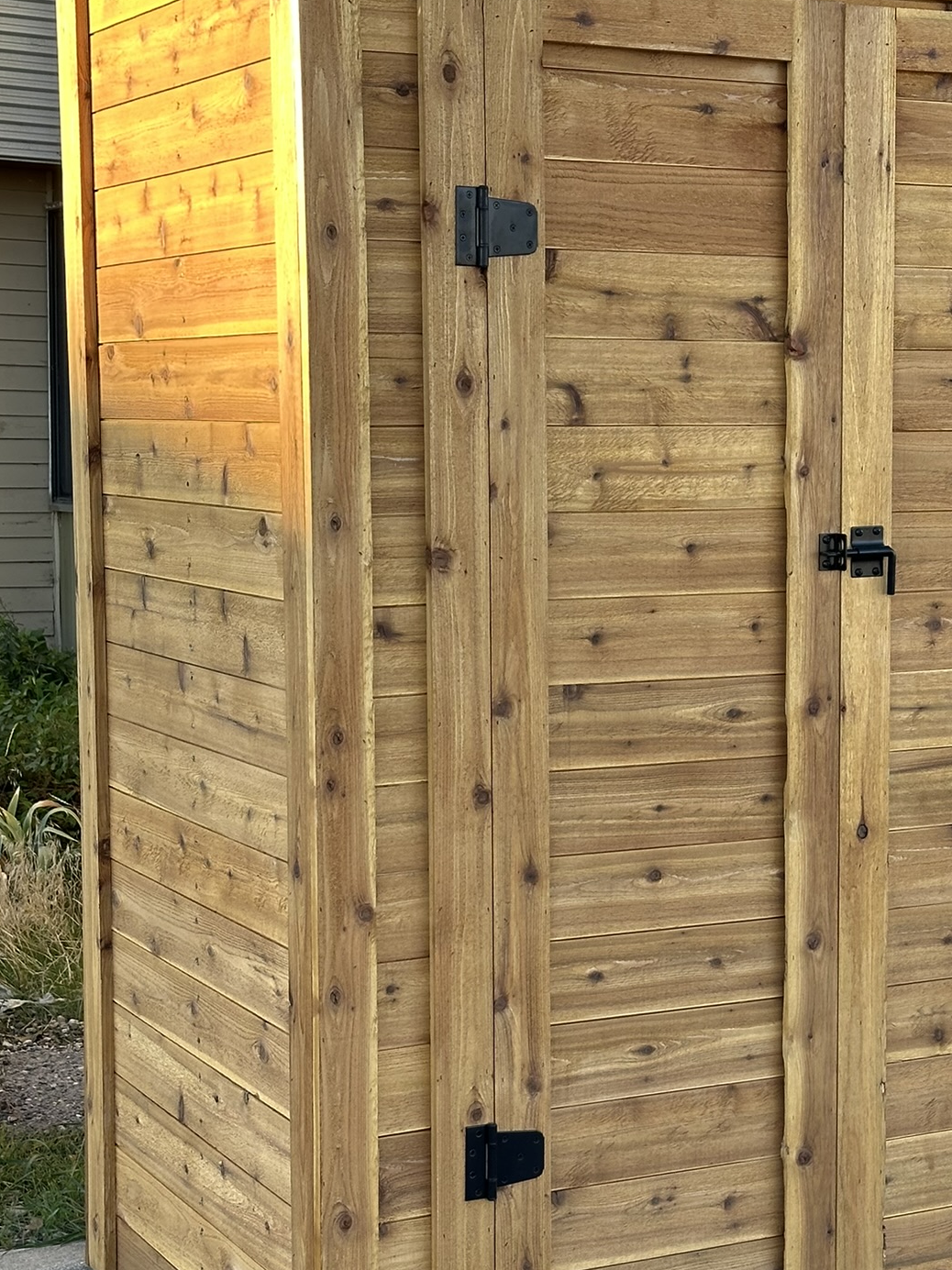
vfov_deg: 27.4
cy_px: 661
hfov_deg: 20.6
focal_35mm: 71
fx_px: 2605
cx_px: 688
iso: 64
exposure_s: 1/406
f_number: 1.78
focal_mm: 6.86
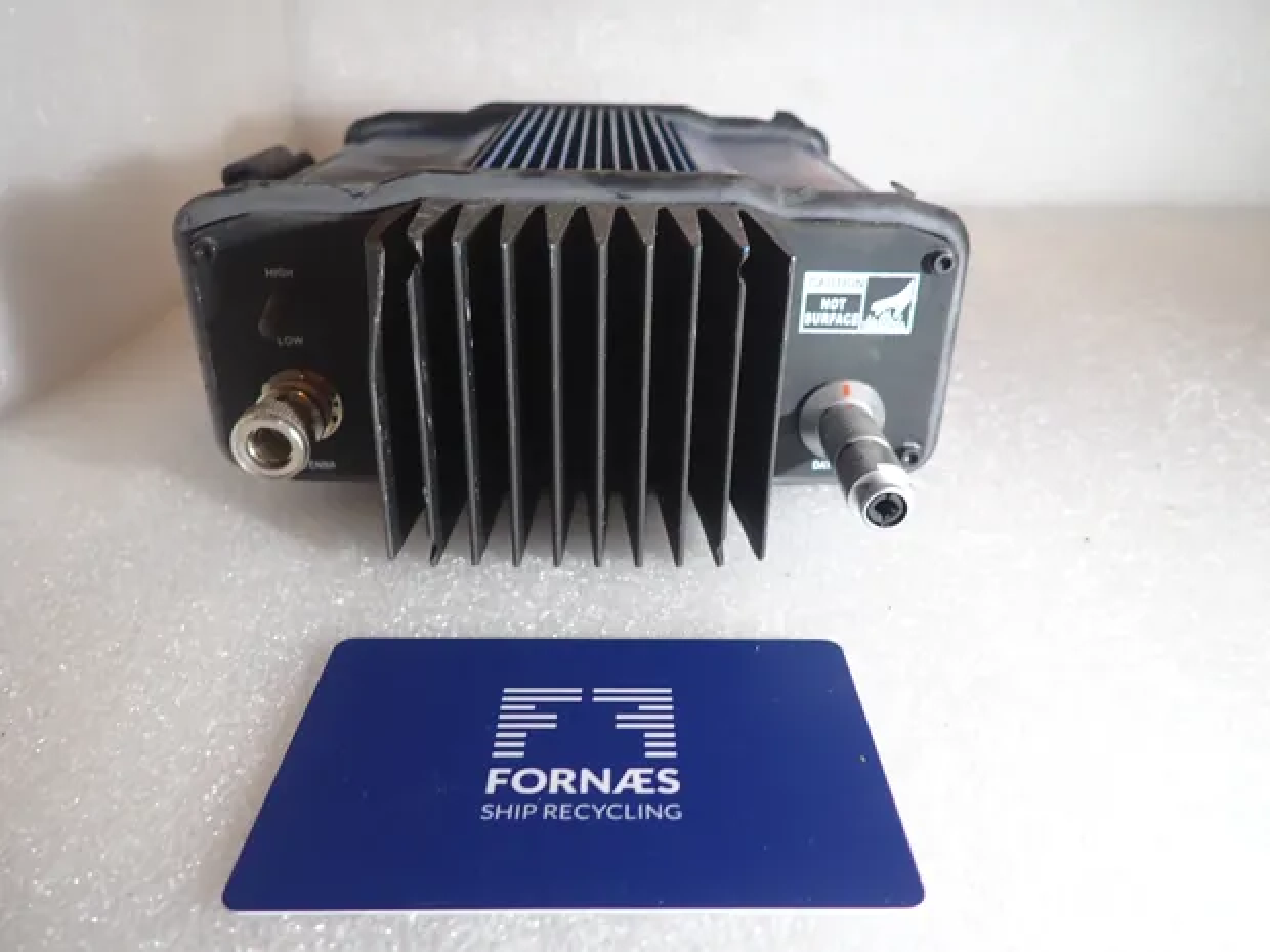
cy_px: 476
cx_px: 635
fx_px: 917
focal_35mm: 25
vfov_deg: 54.9
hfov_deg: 69.4
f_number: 2
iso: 100
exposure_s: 1/80
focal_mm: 4.5
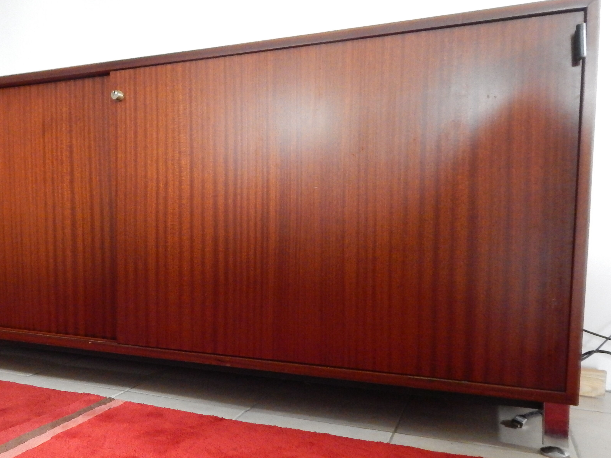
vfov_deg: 44.0
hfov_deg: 55.8
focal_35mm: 32
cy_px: 270
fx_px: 565
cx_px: 212
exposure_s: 1/8
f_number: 3
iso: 800
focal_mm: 4
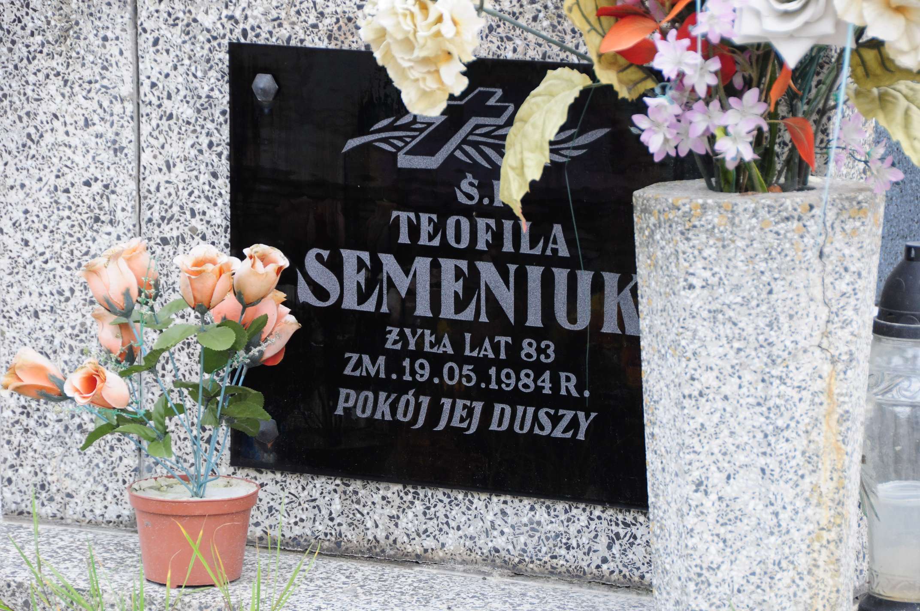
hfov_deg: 10.6
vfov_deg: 7.0
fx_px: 4977
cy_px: 306
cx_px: 460
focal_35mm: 195
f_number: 7.1
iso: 500
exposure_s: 1/160
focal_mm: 130
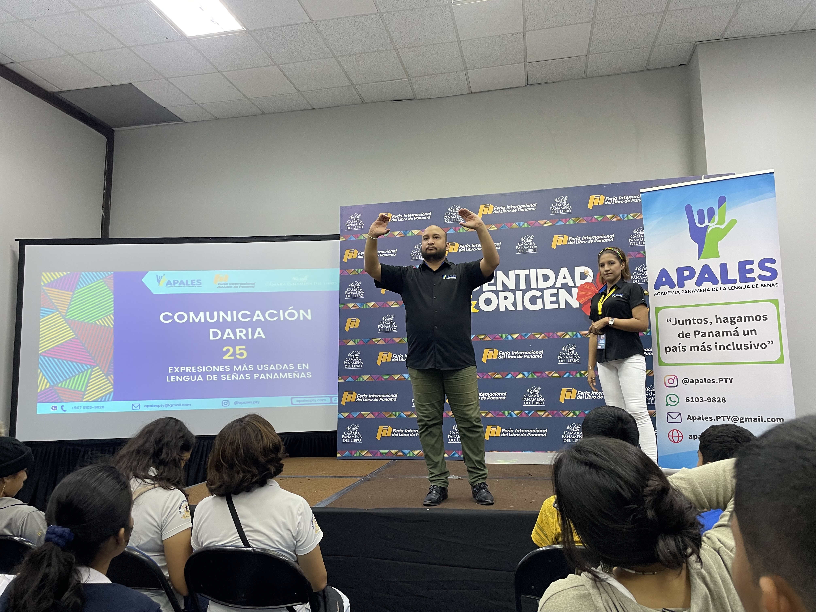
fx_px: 613
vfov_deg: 53.1
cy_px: 306
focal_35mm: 26
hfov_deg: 67.3
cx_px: 408
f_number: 1.6
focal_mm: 4.2
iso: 160
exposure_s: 1/60
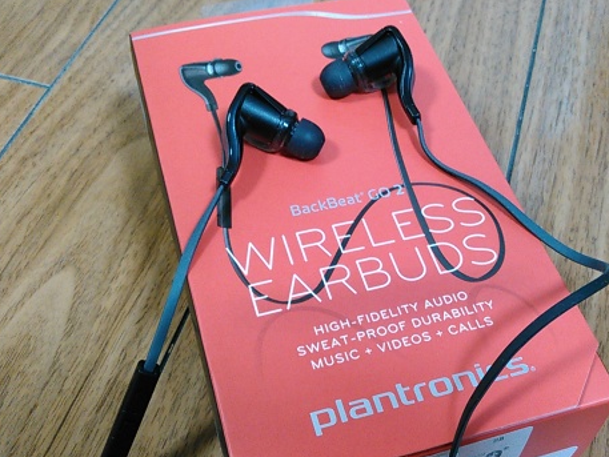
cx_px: 364
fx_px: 739
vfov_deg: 34.3
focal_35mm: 42
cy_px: 266
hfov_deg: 44.6
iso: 640
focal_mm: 4
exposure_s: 1/16.7
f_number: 2.4
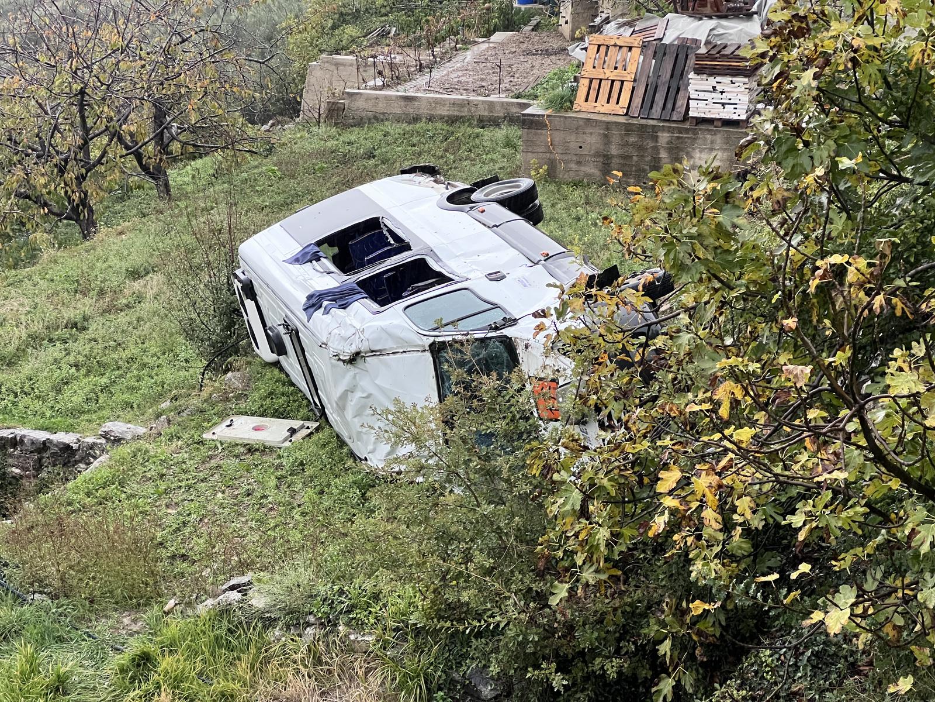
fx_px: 2080
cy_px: 351
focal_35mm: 77
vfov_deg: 19.1
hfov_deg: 25.3
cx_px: 468
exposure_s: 1/60
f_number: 2.8
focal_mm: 9
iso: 400
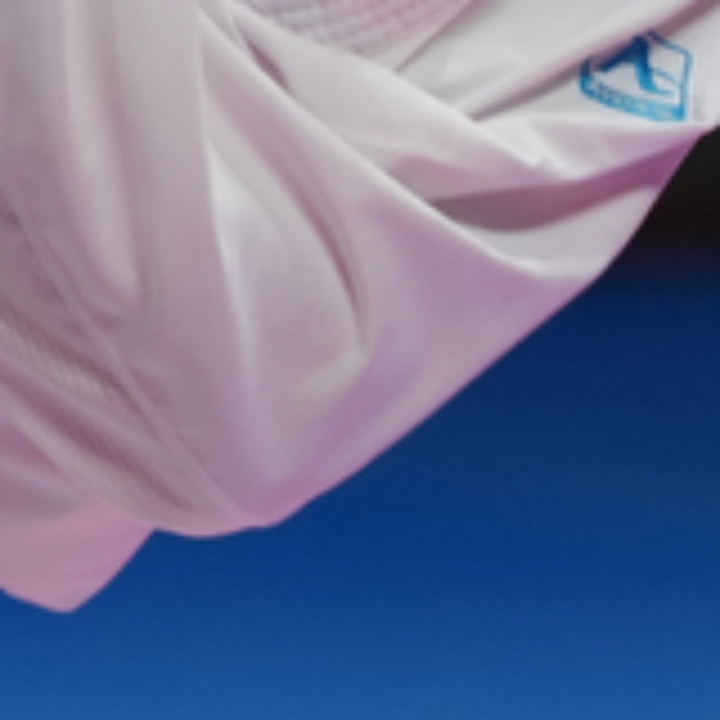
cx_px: -639
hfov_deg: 1.2
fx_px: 33392
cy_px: -585
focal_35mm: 1419
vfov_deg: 1.2
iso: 500
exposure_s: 1/1000
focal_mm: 167
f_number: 2.8
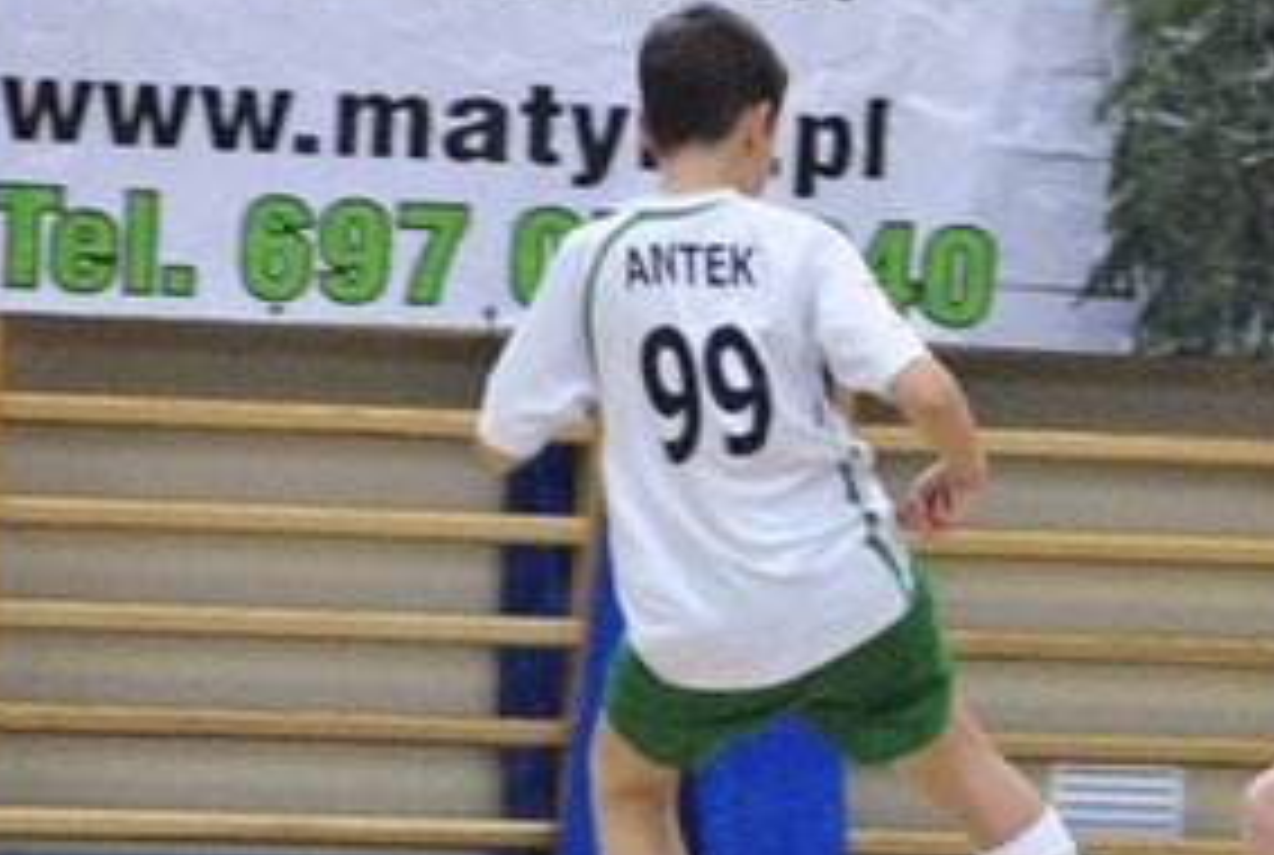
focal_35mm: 431
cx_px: 1206
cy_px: 562
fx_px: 15290
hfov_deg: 4.8
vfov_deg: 3.2
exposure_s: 1/200
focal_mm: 125
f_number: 5
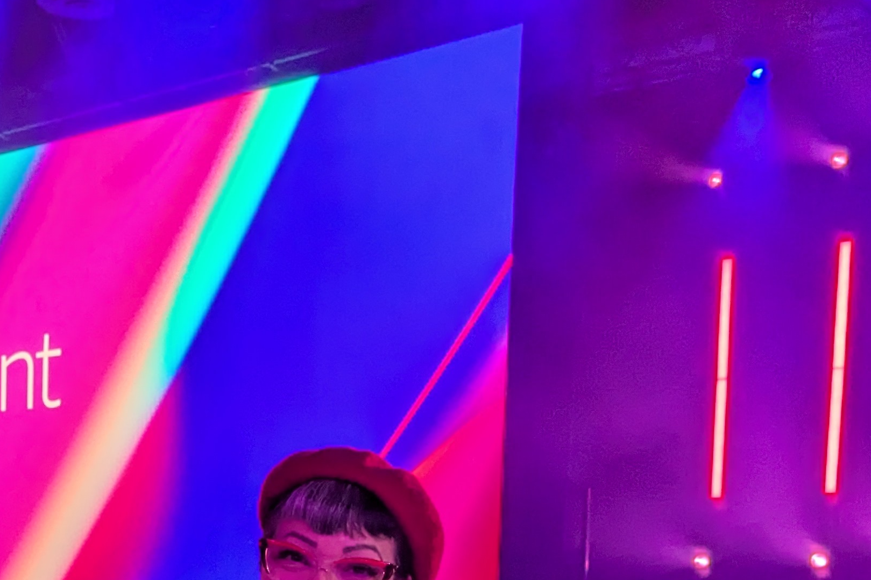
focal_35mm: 63
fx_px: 1524
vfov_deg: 20.2
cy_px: 697
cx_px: 110
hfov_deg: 30.7
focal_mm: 6.81
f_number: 1.85
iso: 329
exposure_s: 1/120
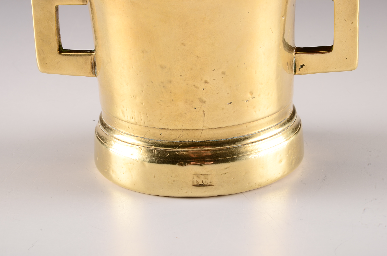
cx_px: 194
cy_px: 128
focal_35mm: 158
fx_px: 1690
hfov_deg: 13.1
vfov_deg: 8.7
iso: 100
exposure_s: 1/200
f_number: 22
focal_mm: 105
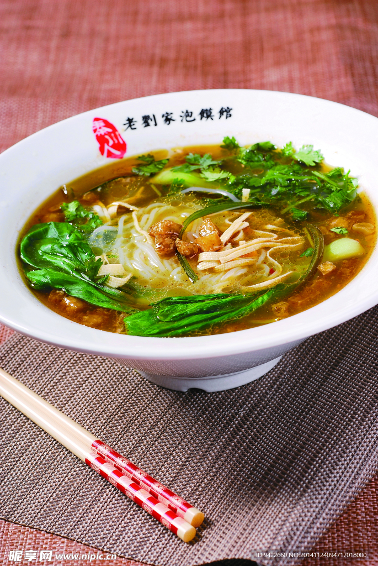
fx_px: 1414
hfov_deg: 15.2
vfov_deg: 22.6
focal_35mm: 90
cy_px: 283
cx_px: 189
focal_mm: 60
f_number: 8
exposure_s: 1/125
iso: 100
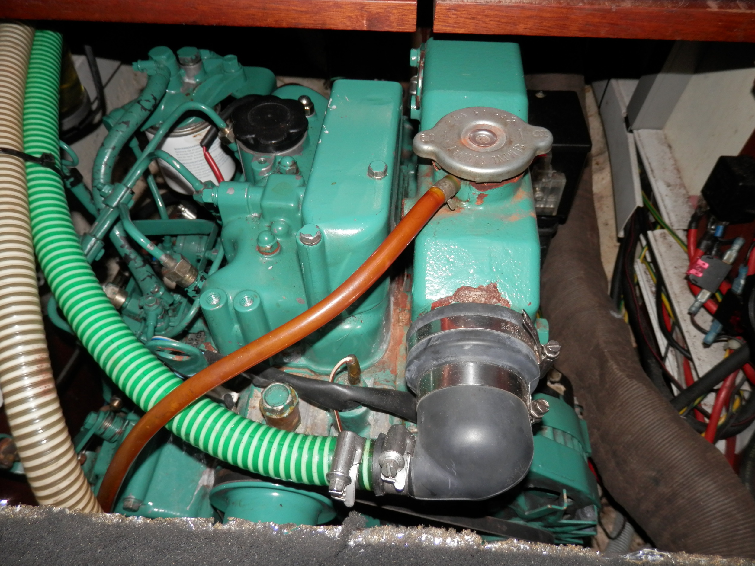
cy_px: 283
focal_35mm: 25
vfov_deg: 54.9
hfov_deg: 69.4
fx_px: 545
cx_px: 378
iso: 100
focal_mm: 4.5
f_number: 8.7
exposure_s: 1/30
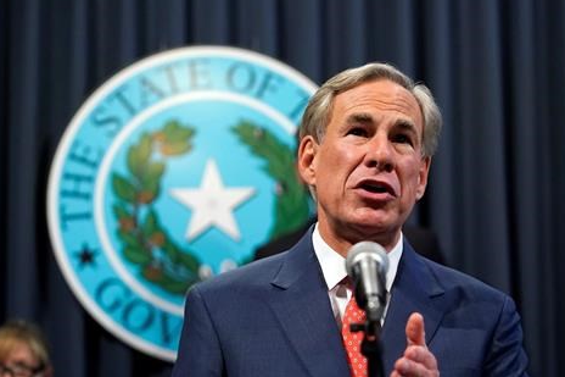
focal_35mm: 98
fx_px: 1537
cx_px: 314
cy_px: 253
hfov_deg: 20.8
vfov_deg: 13.9
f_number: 2.8
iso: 3200
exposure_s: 1/400
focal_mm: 70
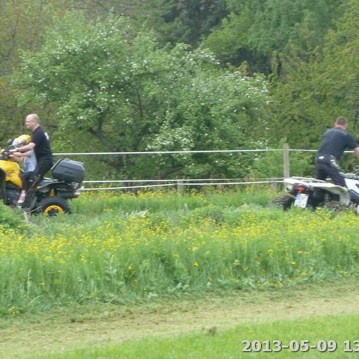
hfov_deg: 4.2
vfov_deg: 4.2
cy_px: 180
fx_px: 4916
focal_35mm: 419
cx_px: 156
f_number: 4.9
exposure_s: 1/250
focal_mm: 49.2
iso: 250
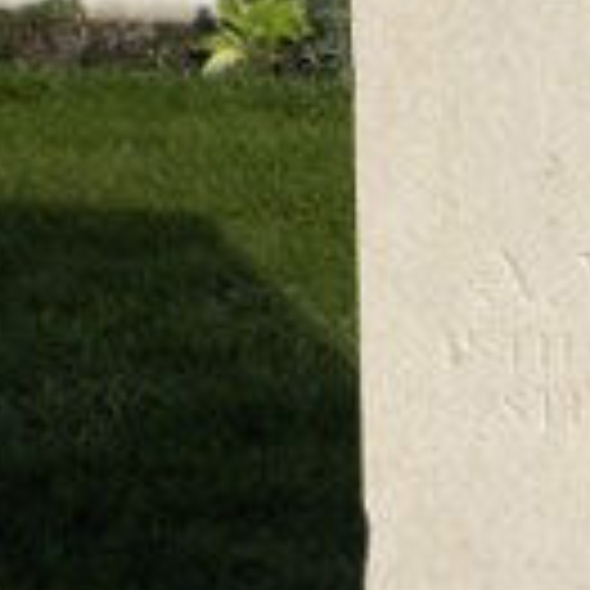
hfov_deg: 9.8
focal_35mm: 175
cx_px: 721
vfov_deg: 10.0
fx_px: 3375
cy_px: 446
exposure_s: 1/355
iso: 64
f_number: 5.6
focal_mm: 10.3
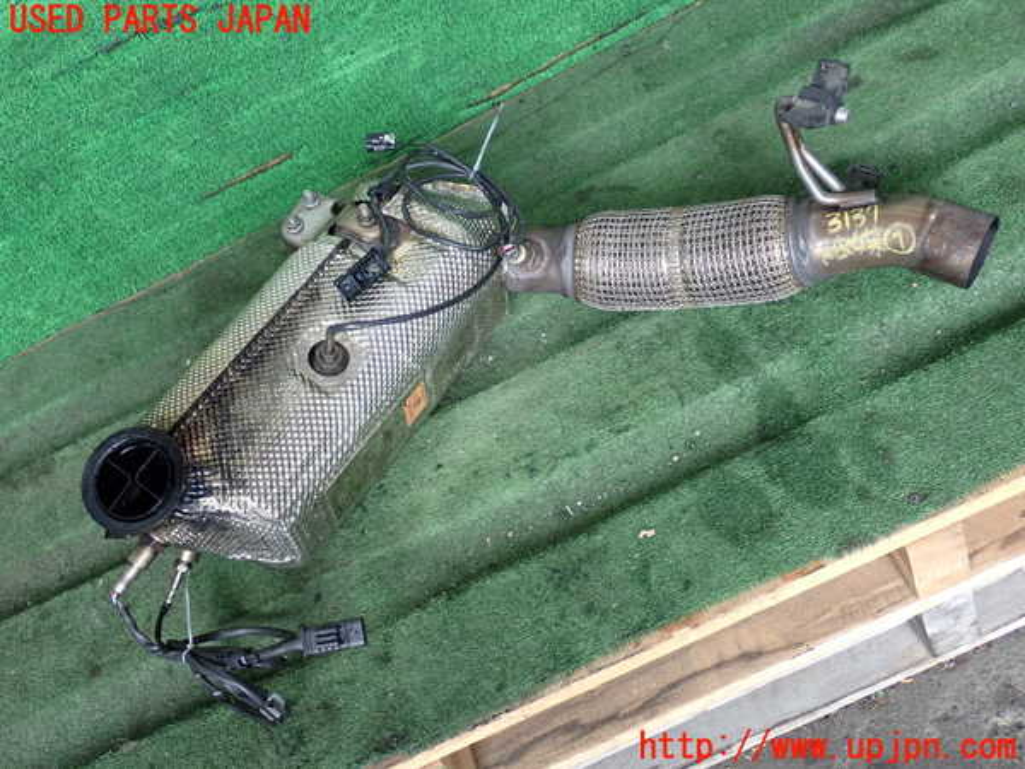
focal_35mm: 41
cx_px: 512
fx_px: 1214
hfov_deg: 45.8
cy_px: 384
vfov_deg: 35.1
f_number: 2.8
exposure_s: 1/125
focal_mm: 7.31
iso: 250
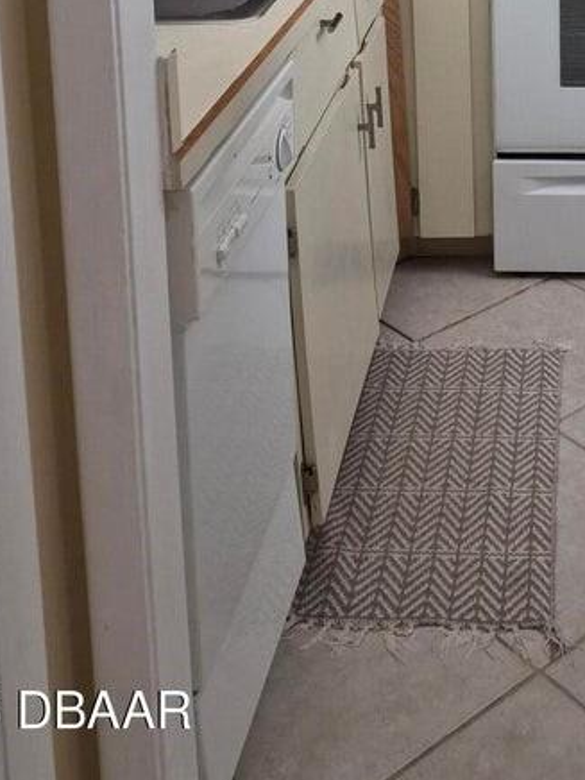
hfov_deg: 26.1
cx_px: 531
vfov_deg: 30.8
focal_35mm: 54
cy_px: -122
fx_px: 1217
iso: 200
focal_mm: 5.4
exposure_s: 1/120
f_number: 1.8
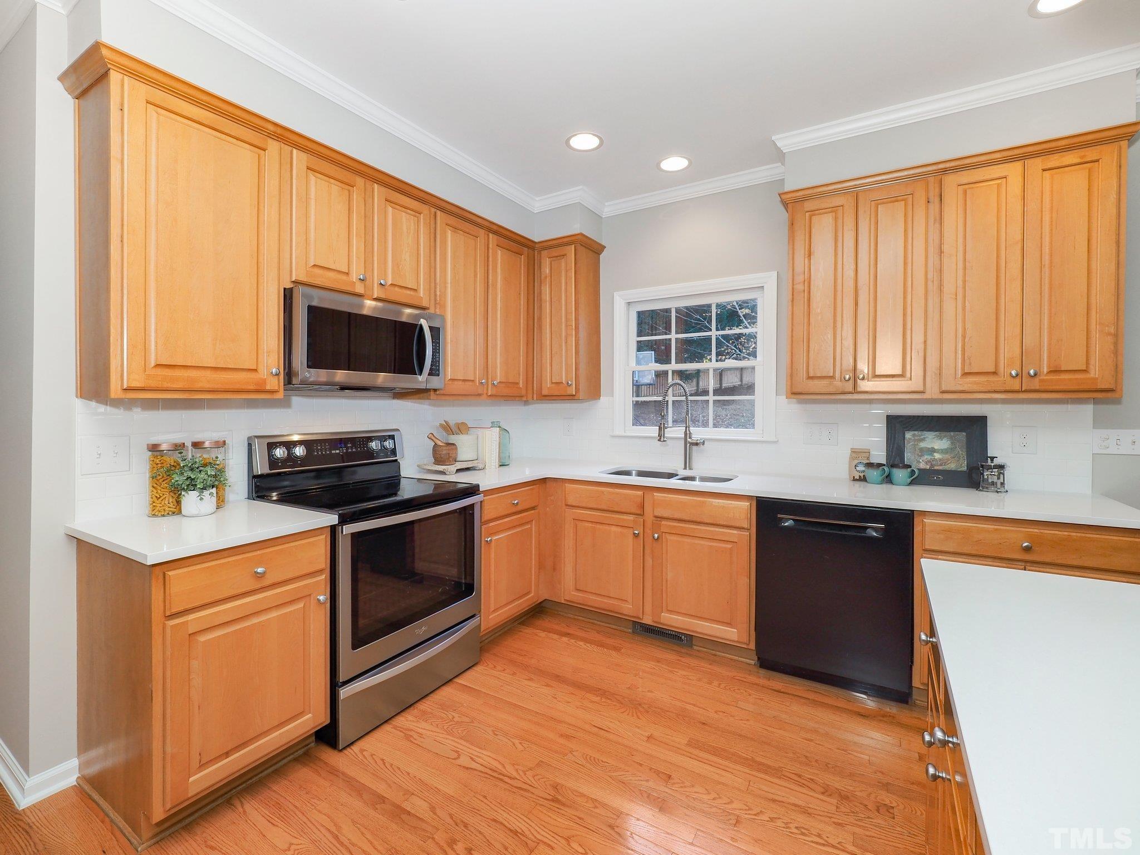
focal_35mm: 14
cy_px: 428
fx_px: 461
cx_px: 570
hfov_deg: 102.1
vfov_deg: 85.7
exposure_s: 1/20
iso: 100
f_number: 5
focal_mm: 7
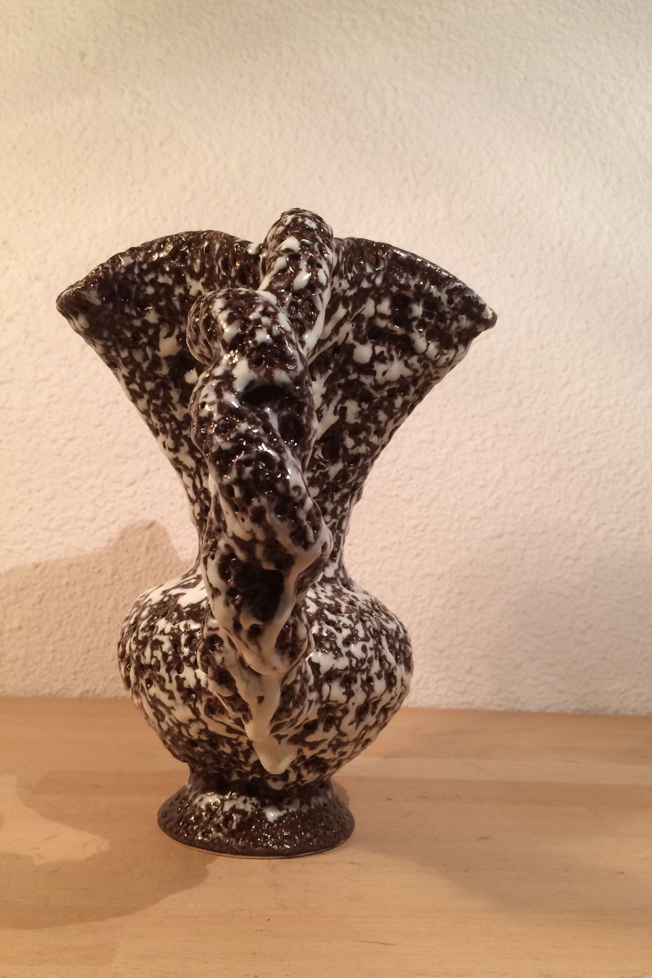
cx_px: 293
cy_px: 499
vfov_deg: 60.3
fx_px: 842
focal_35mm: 31
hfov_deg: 42.3
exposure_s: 1/33
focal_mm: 4.15
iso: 64
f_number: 2.2
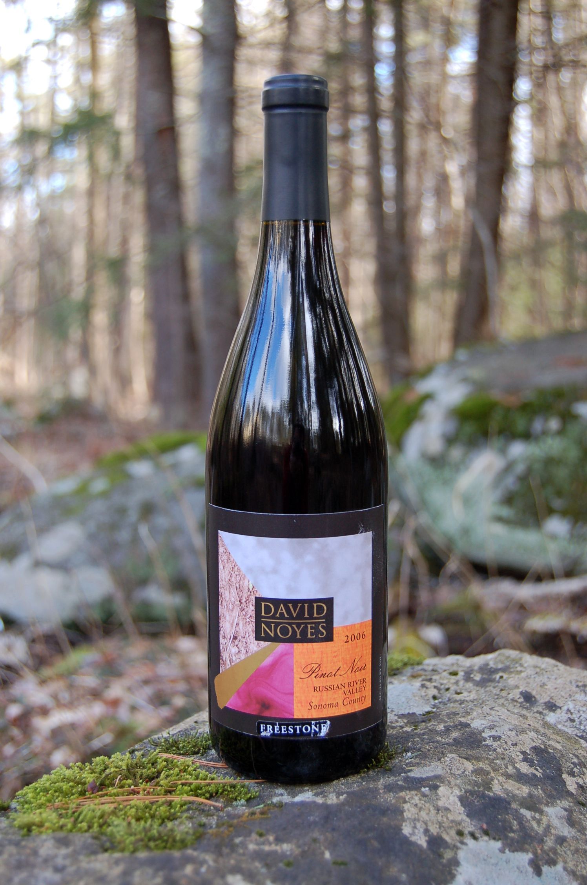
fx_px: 1141
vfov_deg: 42.4
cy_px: 442
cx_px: 294
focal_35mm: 46
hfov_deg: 28.8
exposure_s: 1/80
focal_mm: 31
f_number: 4.5
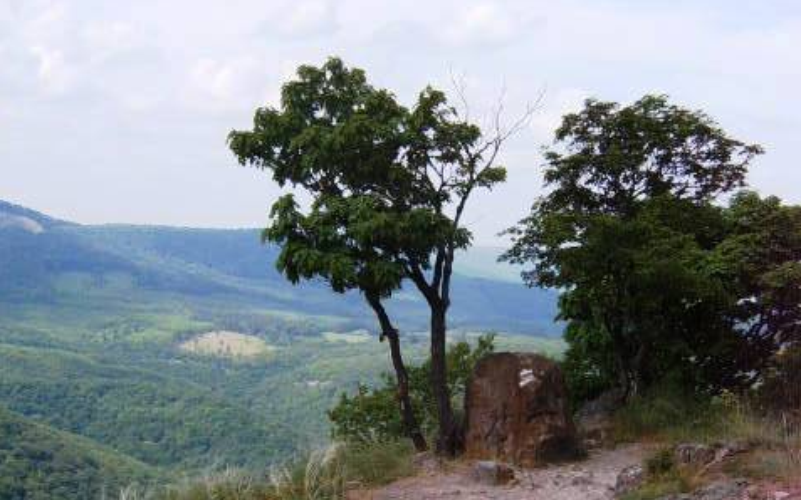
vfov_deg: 23.7
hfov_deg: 37.5
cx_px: 400
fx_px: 1179
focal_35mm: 54
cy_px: 369
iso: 63
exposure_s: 1/250
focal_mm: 5.8
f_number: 5.8
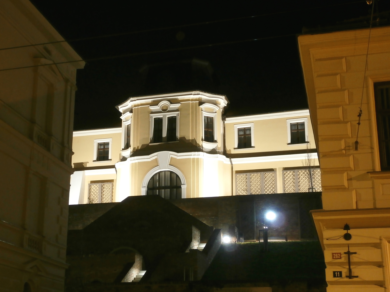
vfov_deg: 30.9
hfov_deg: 40.4
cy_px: 146
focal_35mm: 47
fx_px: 530
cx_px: 195
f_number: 3.4
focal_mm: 8.3
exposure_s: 2
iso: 200
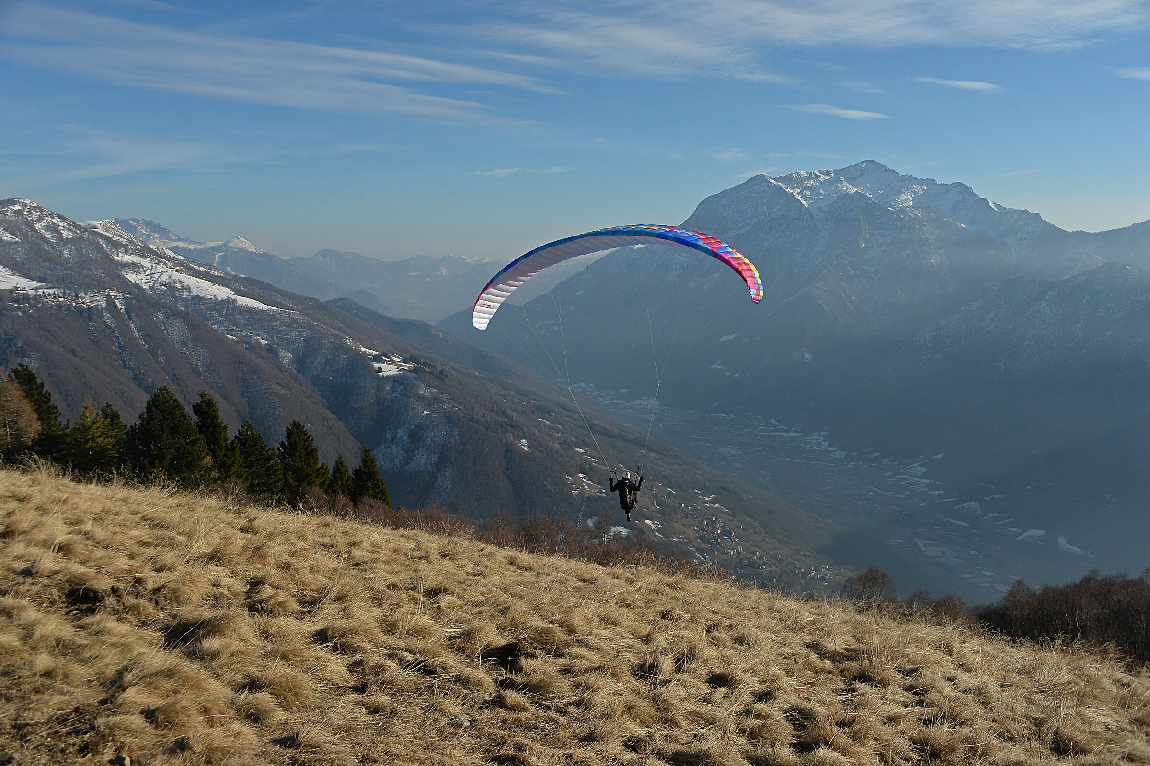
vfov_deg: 41.1
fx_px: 1022
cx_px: 575
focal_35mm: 32
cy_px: 383
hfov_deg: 58.7
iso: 800
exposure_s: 1/2500
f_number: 8
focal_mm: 32
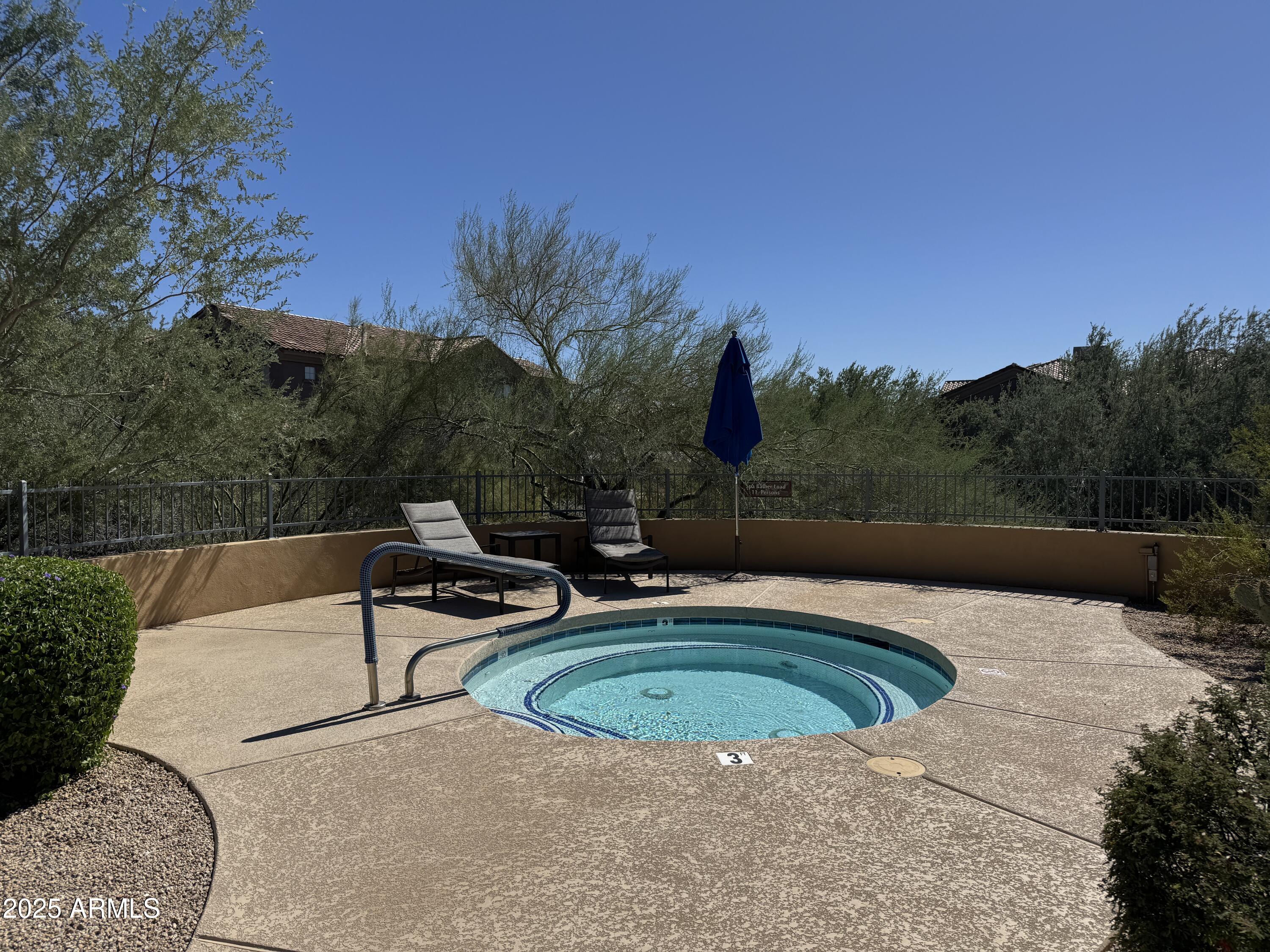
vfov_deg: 56.8
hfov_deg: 71.6
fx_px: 881
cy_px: 476
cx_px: 635
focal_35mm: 24
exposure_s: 1/7937
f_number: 1.78
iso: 80
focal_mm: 6.76
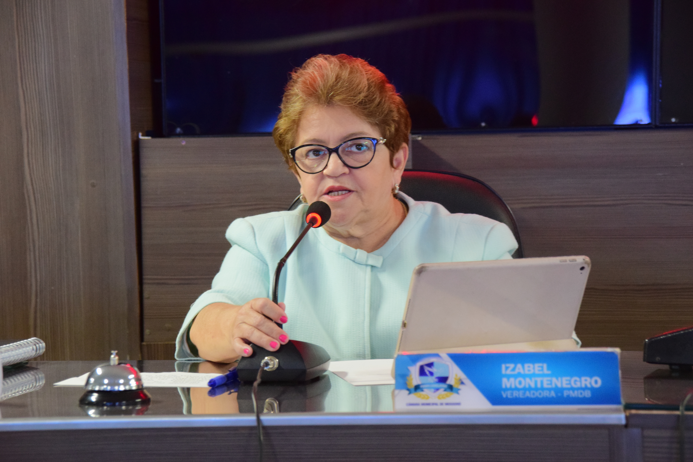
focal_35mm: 165
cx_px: 346
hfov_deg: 12.5
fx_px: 3176
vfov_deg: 8.3
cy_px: 231
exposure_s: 1/50
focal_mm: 110
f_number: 5.6
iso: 2000
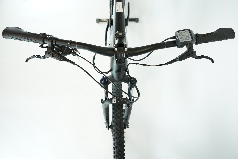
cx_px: 119
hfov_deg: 65.5
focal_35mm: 28
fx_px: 185
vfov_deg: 46.4
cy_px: 80
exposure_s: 1/200
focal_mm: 28
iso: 2000
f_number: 5.6
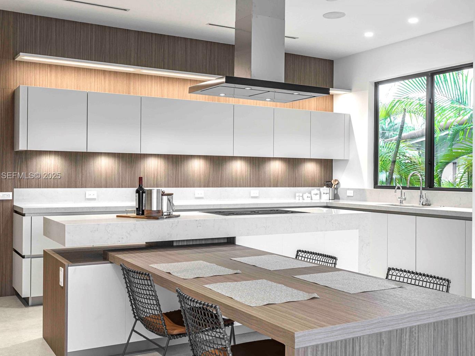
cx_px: 229
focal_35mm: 39
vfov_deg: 36.8
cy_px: 176
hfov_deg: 47.9
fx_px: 535
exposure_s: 1/5
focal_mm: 35
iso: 100
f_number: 5.6
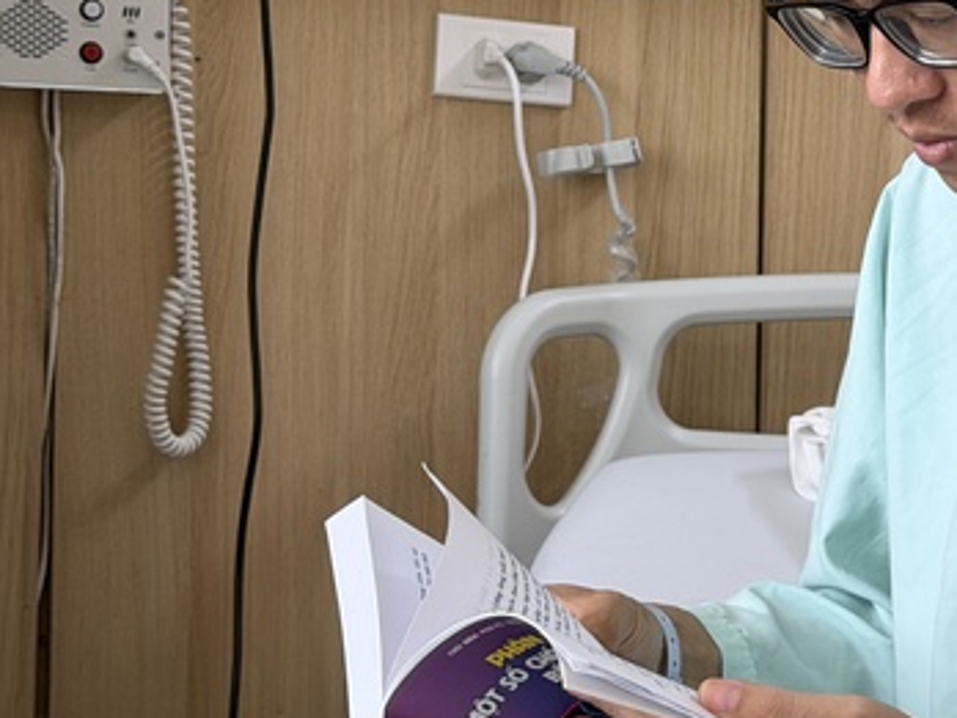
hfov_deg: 16.9
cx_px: 1059
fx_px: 3124
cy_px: 293
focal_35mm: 113
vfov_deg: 13.1
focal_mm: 6.76
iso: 64
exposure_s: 1/100
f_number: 1.78
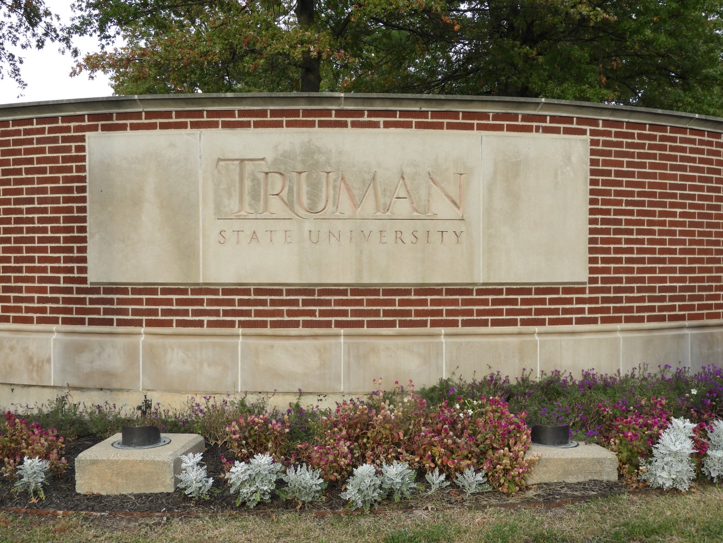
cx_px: 355
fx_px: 856
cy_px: 265
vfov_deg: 35.1
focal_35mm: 41
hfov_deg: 45.8
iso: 100
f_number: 3.8
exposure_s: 1/160
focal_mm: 7.2
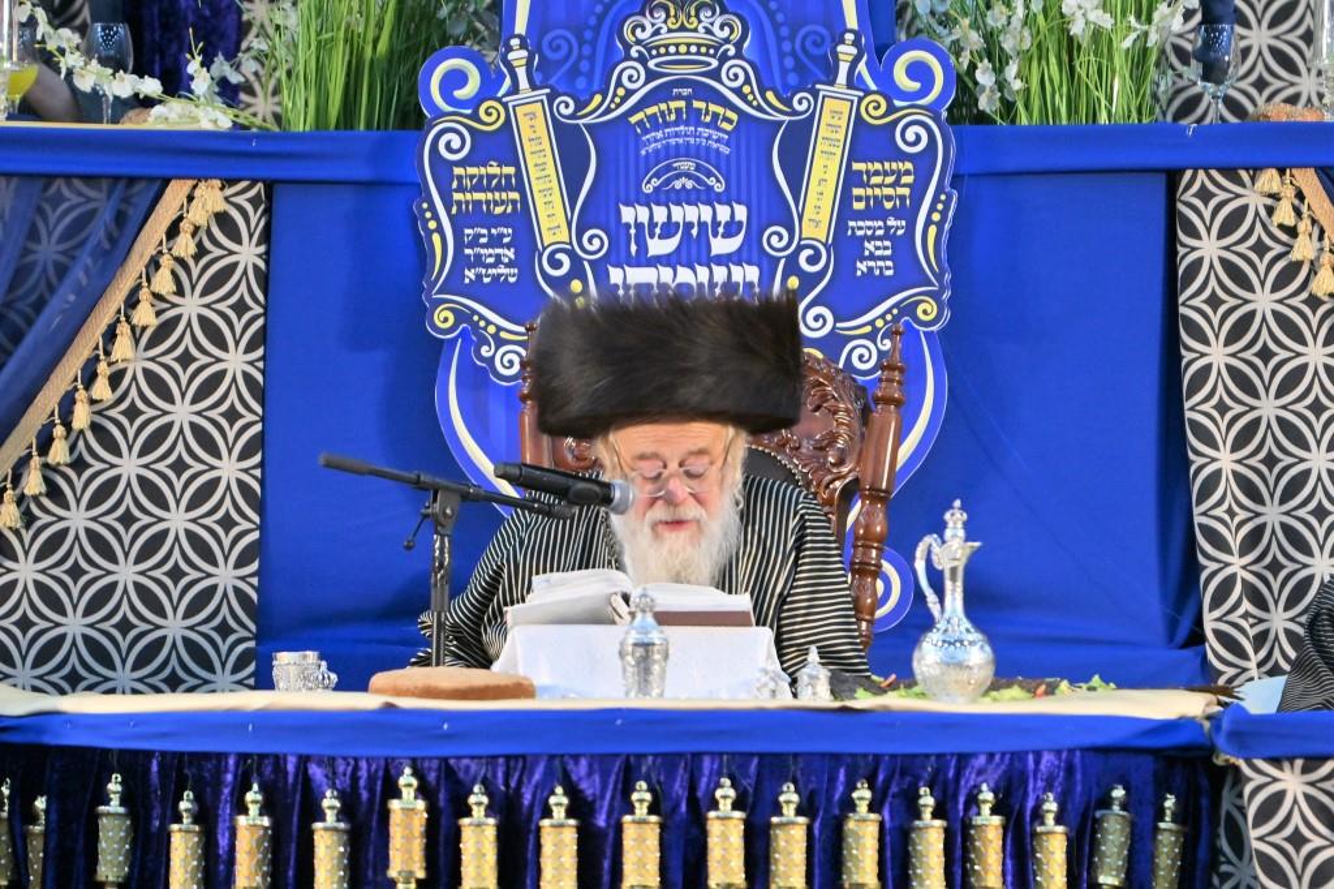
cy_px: 444
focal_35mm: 300
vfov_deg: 4.6
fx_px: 11112
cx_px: 667
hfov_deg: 6.9
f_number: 2.8
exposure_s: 1/320
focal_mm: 200
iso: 400
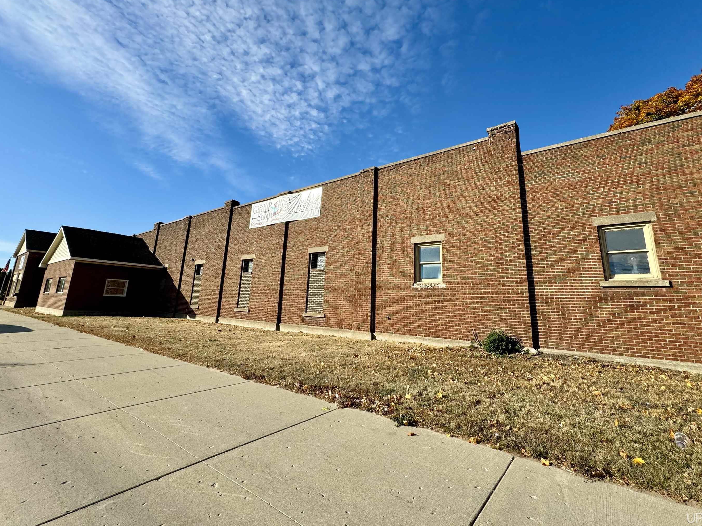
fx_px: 324
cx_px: 358
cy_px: 230
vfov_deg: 77.8
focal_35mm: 16
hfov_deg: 94.5
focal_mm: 2.22
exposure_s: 1/1832
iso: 50
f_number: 2.2
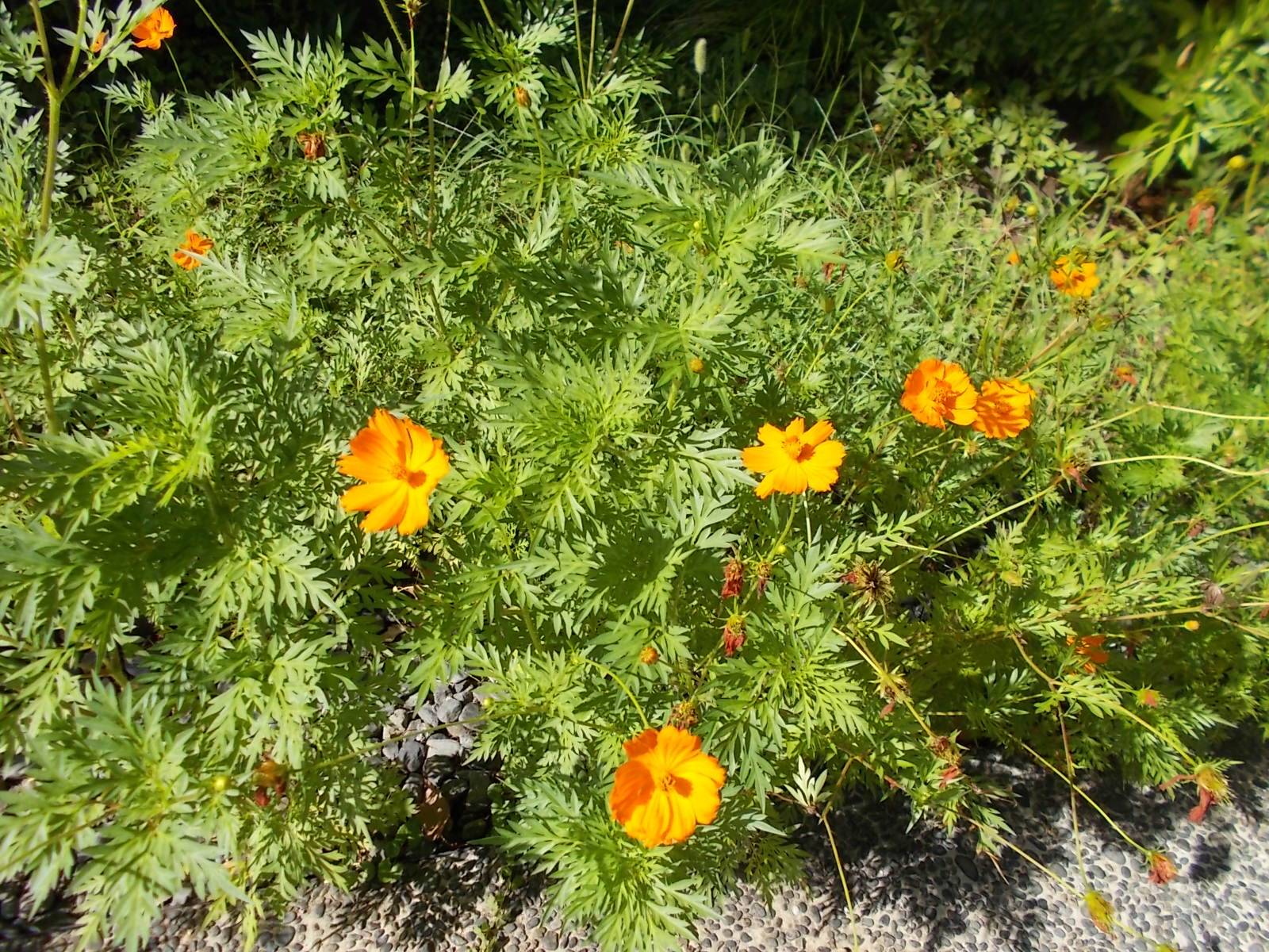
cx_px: 634
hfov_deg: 67.3
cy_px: 476
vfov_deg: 53.1
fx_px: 953
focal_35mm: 26
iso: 80
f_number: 8
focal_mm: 4.6
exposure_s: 1/100
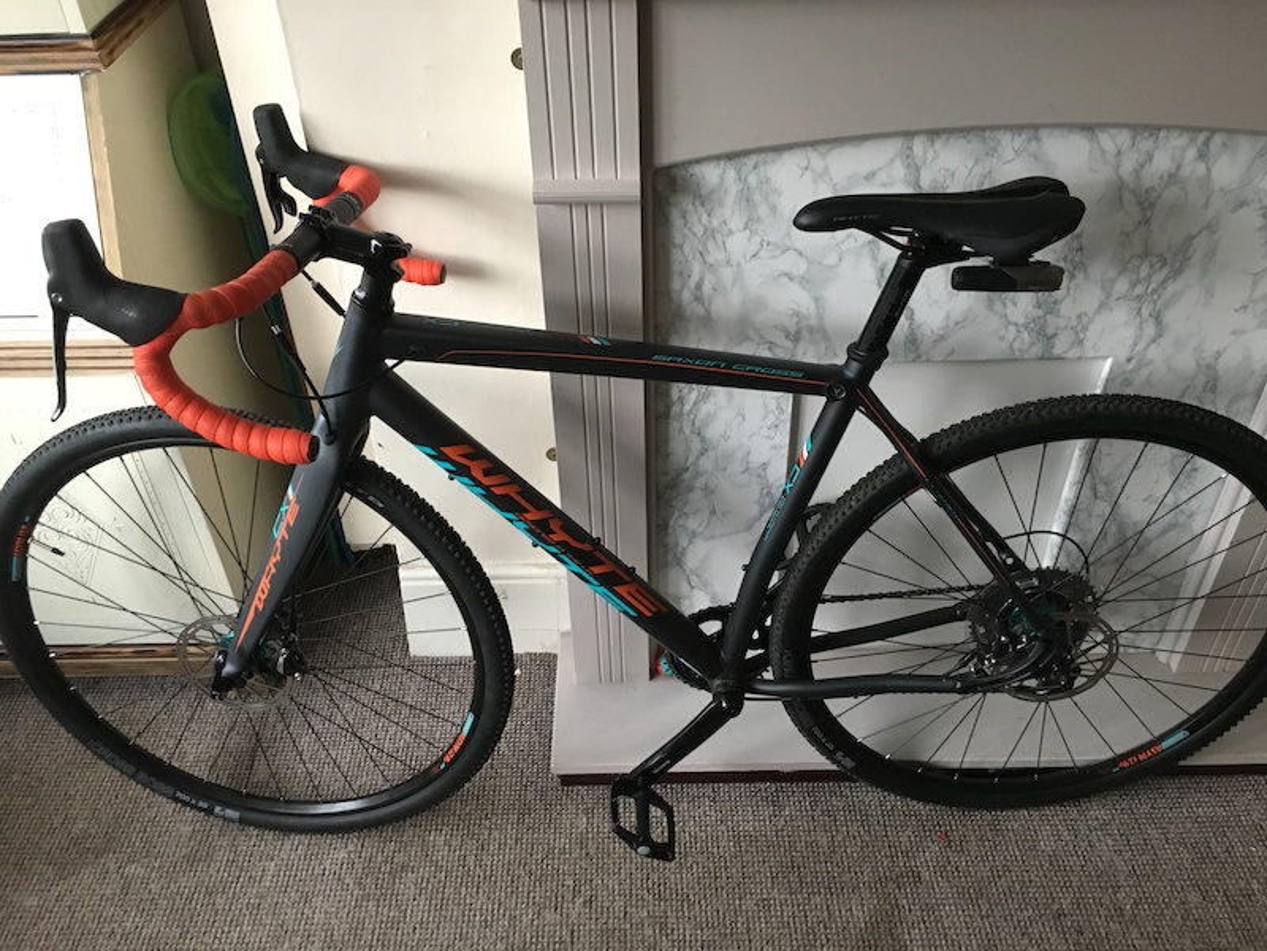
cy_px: 476
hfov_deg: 61.7
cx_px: 634
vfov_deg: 48.2
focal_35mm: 29
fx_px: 1061
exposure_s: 1/17
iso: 400
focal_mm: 4.15
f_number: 2.2
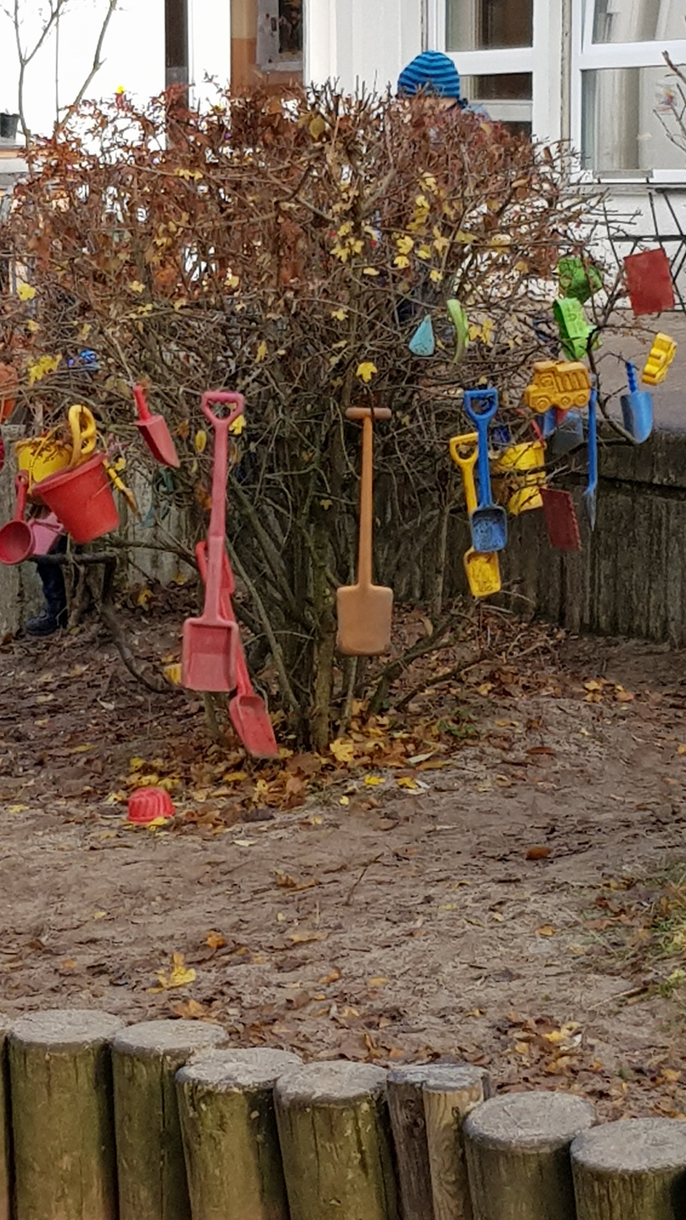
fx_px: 1035
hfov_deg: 35.9
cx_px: 182
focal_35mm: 32
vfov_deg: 60.9
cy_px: 659
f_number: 1.7
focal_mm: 4.2
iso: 40
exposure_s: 1/353
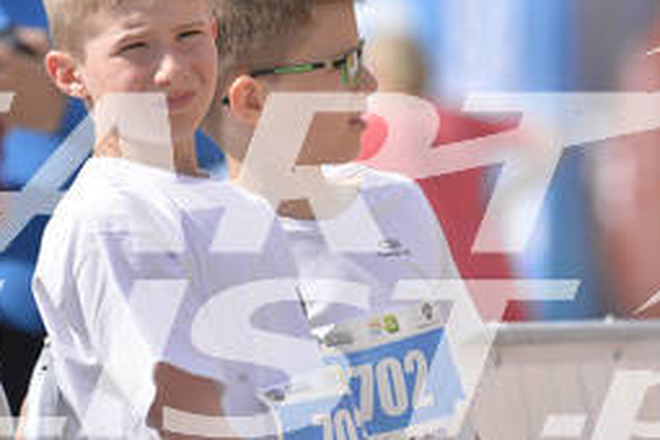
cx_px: 274
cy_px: 234
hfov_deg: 4.1
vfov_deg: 2.7
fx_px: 9203
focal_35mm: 502
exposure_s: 1/4000
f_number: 4
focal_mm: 200
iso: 200
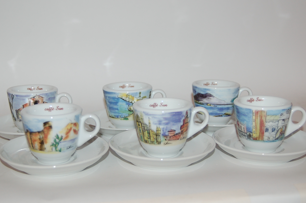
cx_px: 152
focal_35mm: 54
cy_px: 92
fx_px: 455
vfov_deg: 25.2
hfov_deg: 37.2
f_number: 3.8
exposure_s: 1/60
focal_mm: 31
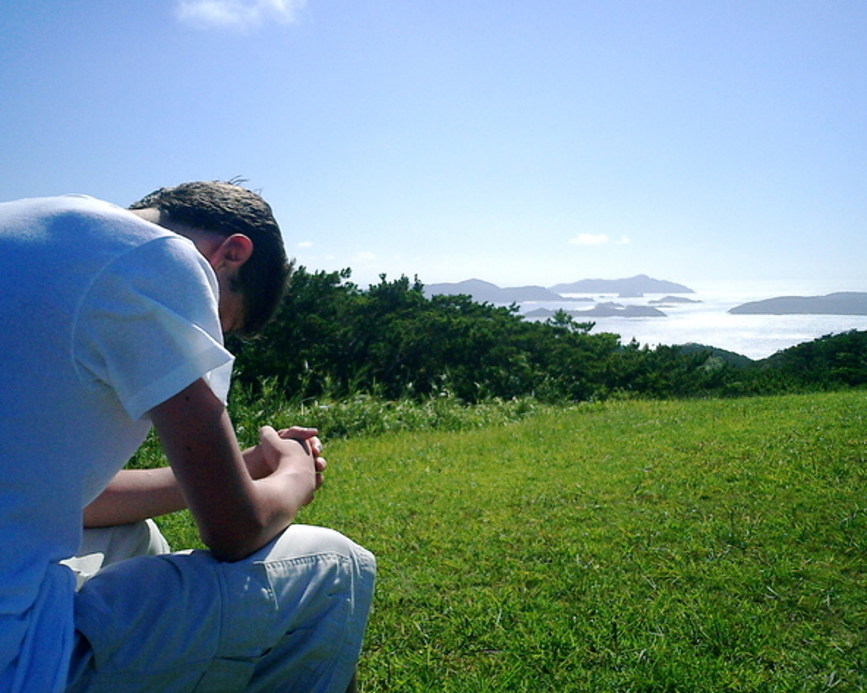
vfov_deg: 39.1
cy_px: 349
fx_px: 975
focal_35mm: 38
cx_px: 438
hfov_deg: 48.0
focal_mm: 7.5
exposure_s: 1/5000
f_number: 3.2
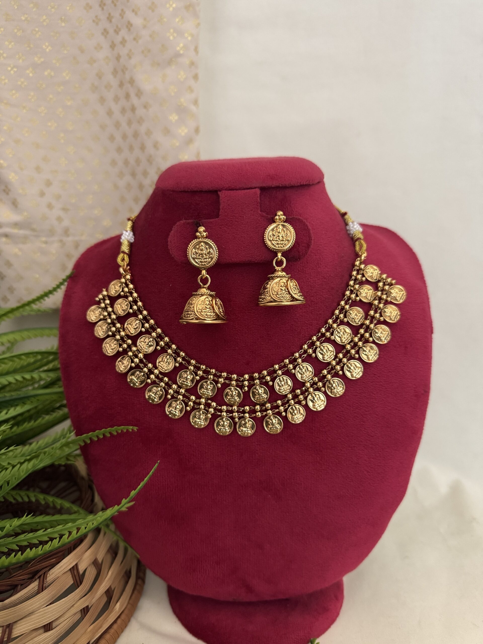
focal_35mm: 24
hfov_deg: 56.8
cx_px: 242
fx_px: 446
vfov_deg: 71.6
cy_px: 322
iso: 640
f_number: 1.78
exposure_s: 1/60
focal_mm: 6.76
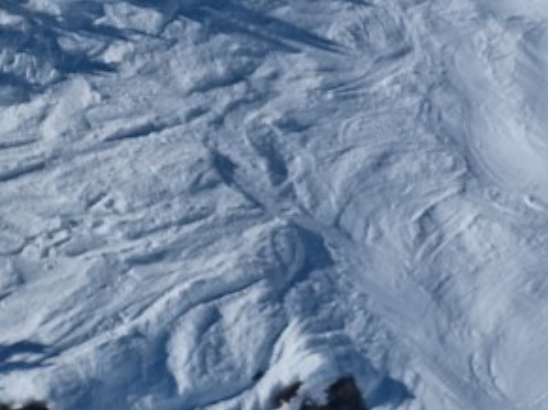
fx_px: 1282
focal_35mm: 81
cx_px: 930
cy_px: -77
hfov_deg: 19.4
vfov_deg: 17.4
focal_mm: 5.4
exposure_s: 1/4320
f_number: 1.8
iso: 50
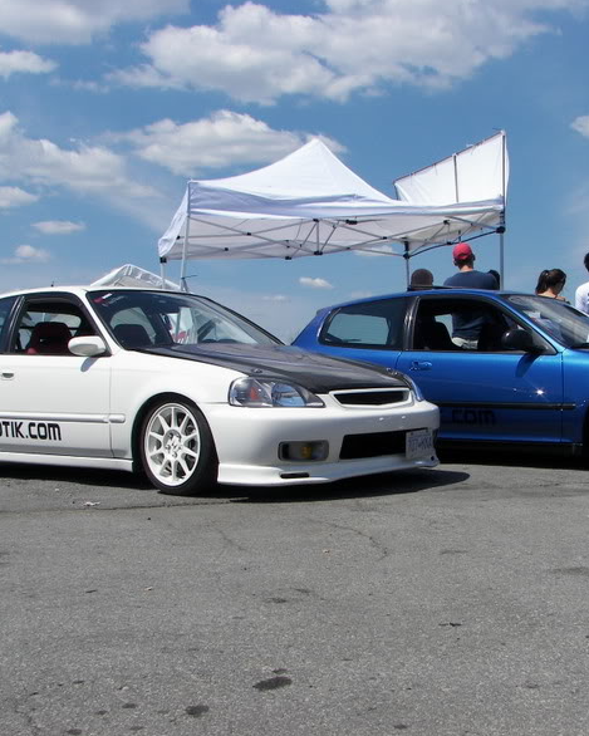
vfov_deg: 38.8
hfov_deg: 31.4
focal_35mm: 48
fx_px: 1046
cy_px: 362
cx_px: 352
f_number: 5.6
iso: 64
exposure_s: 1/640
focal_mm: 6
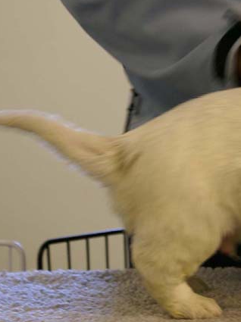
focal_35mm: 163
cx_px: 251
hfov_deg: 9.0
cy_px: 161
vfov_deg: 12.1
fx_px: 1515
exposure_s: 1/15
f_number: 5.6
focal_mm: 60
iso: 400
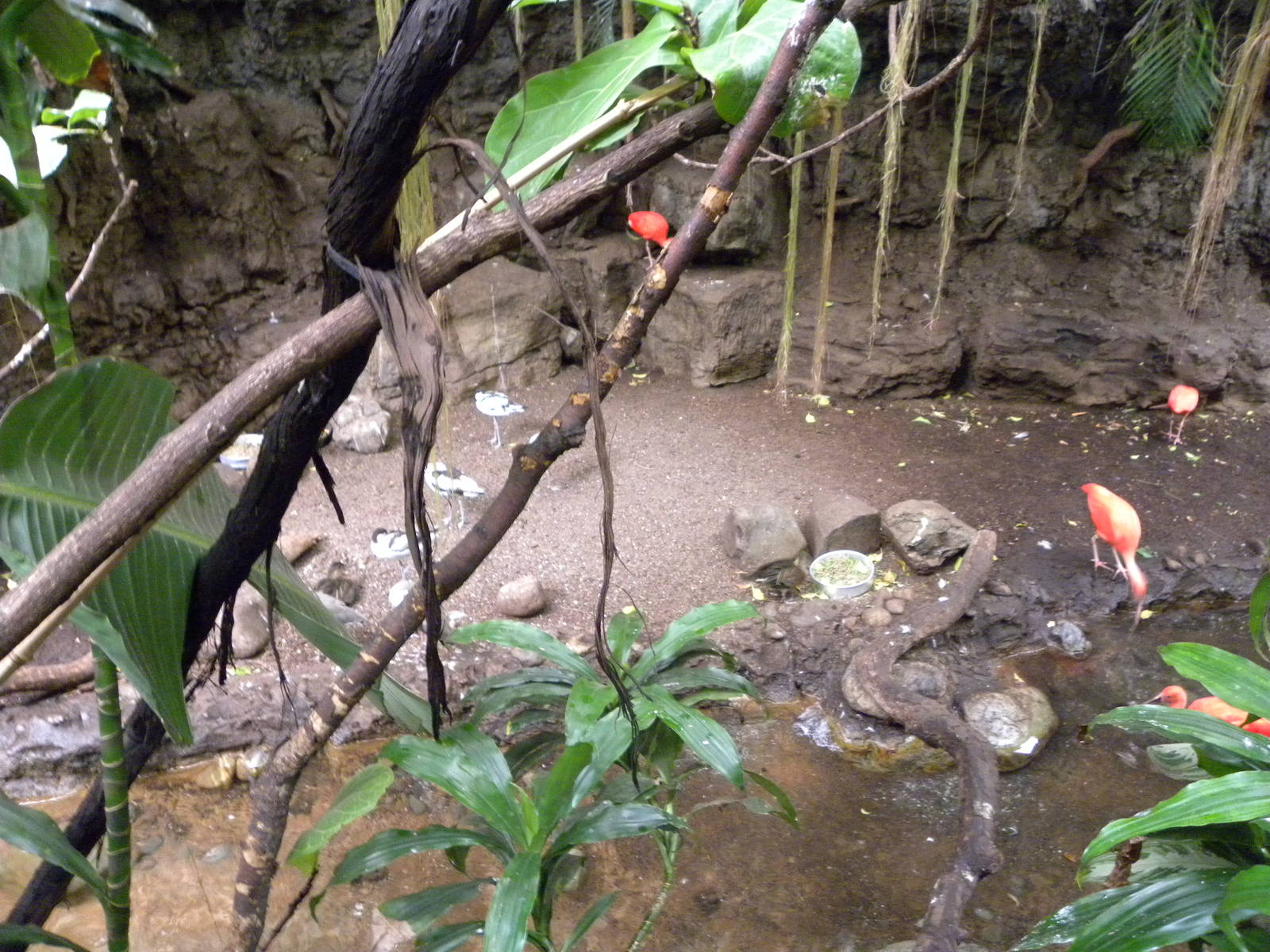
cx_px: 635
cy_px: 476
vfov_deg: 53.1
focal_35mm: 26
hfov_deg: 67.3
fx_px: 954
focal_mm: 4.6
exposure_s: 1/9.6
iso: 503
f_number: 3.2
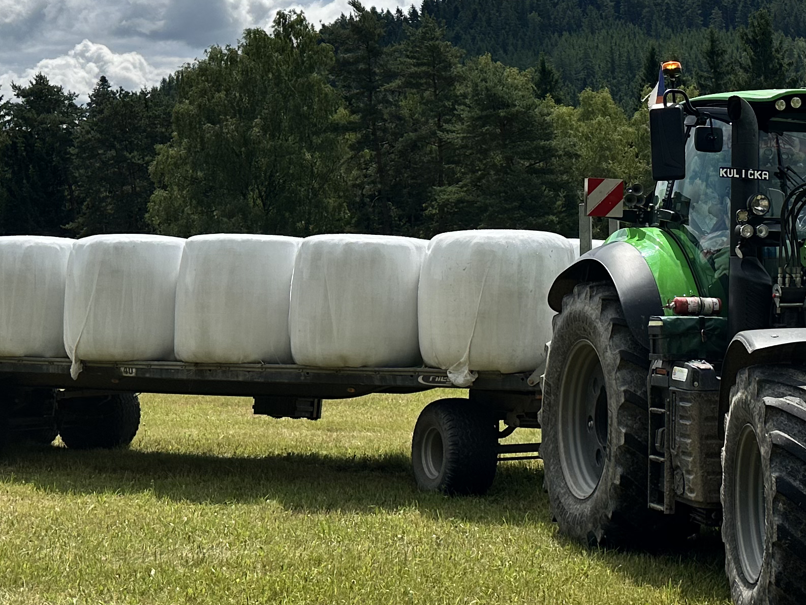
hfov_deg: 31.1
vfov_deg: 23.9
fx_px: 1421
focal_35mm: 61
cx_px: 618
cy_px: 202
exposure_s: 1/9709
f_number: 1.78
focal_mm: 6.86
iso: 80
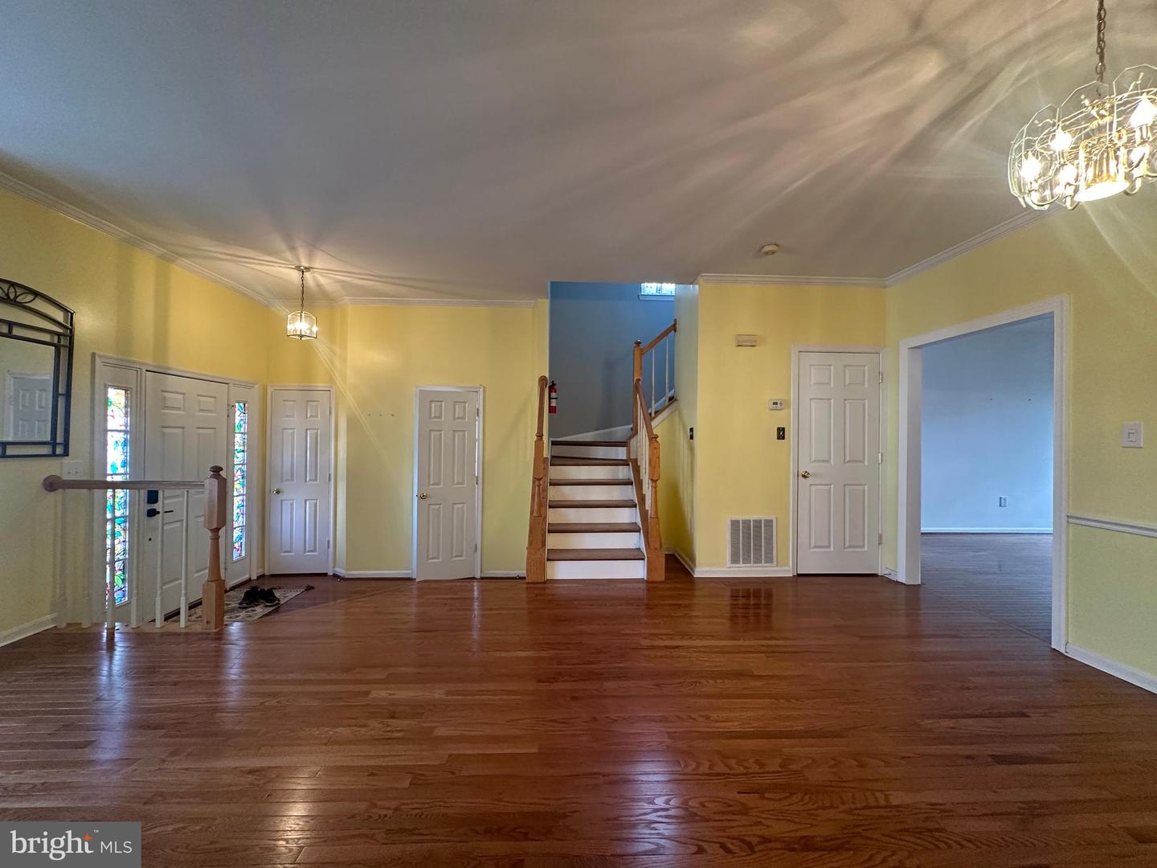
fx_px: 468
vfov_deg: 85.7
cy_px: 434
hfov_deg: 102.1
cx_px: 578
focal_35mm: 14
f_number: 2.2
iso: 320
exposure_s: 1/120
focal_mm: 2.22
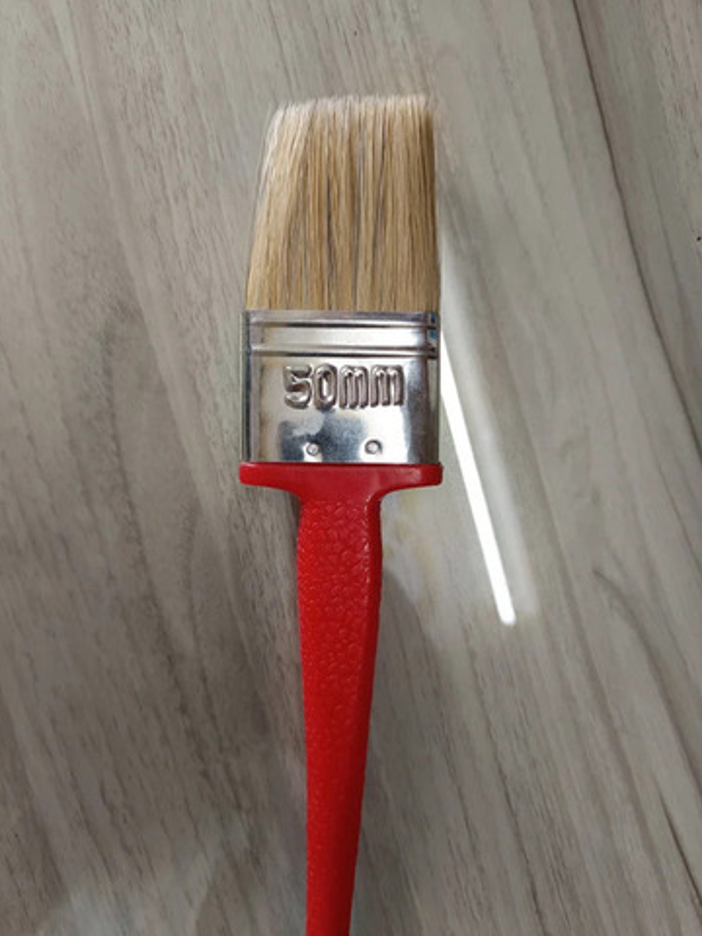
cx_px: 338
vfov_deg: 69.4
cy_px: 464
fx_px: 676
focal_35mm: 25
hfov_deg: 54.9
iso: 565
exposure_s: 1/50
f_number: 1.7
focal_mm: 5.31
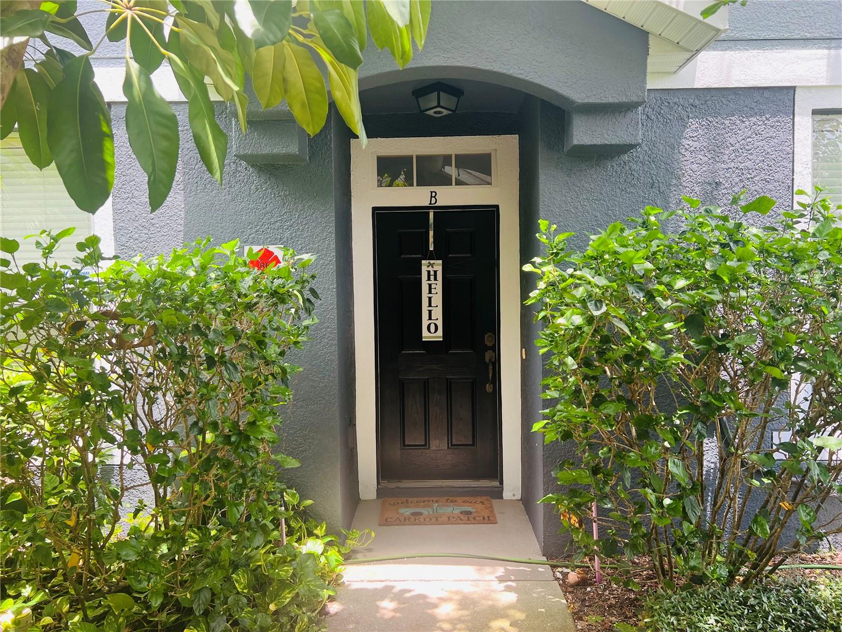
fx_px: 632
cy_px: 316
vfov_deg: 53.1
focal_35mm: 26
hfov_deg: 67.3
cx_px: 421
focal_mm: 5.7
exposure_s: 1/200
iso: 50
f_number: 1.5
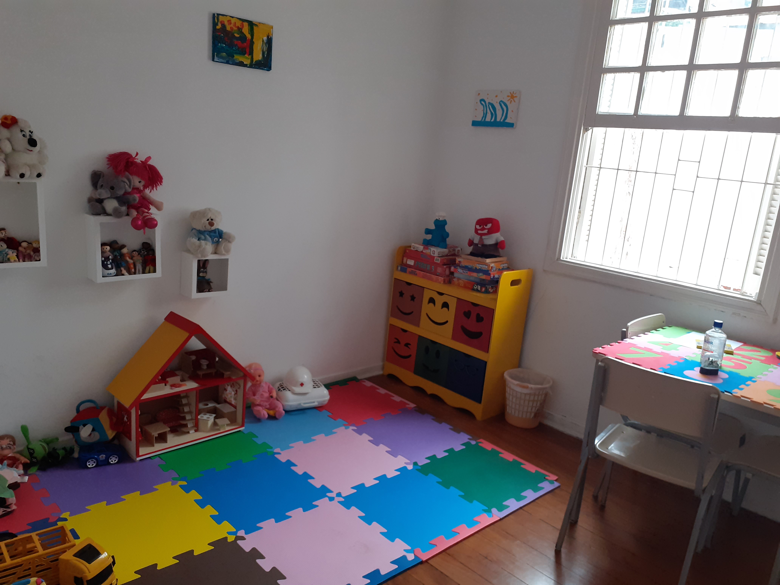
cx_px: 390
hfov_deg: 65.3
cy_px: 292
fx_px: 608
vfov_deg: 51.4
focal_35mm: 27
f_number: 1.9
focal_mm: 3.6
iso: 125
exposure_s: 1/60
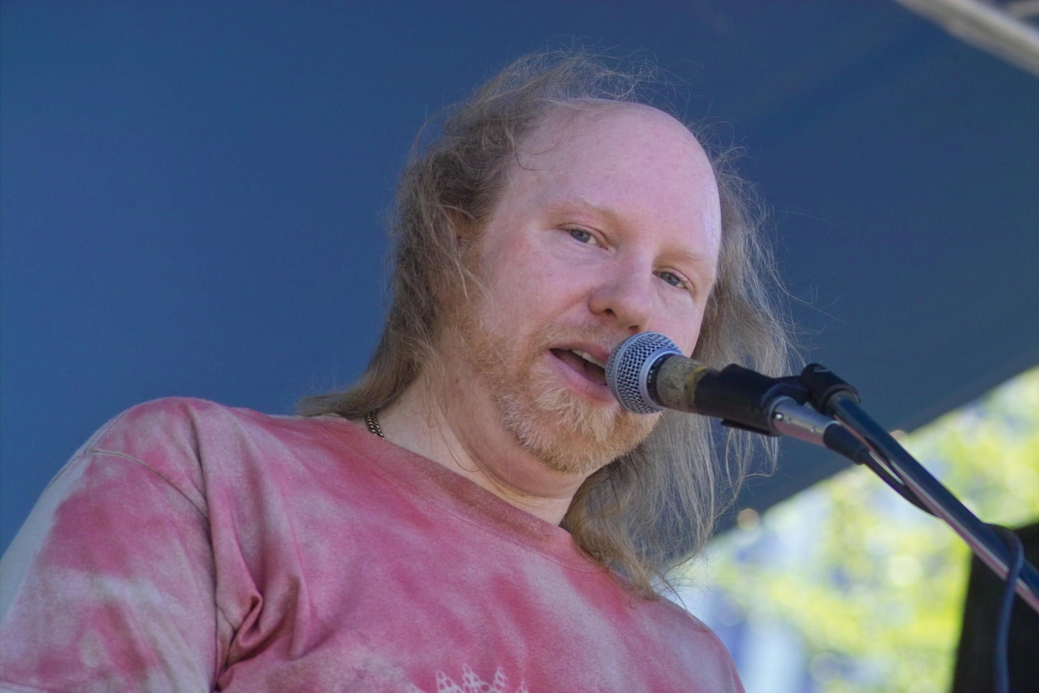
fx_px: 5166
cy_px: 346
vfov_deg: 7.7
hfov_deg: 11.5
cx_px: 520
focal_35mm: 179
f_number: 4
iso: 200
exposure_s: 1/180
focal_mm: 105
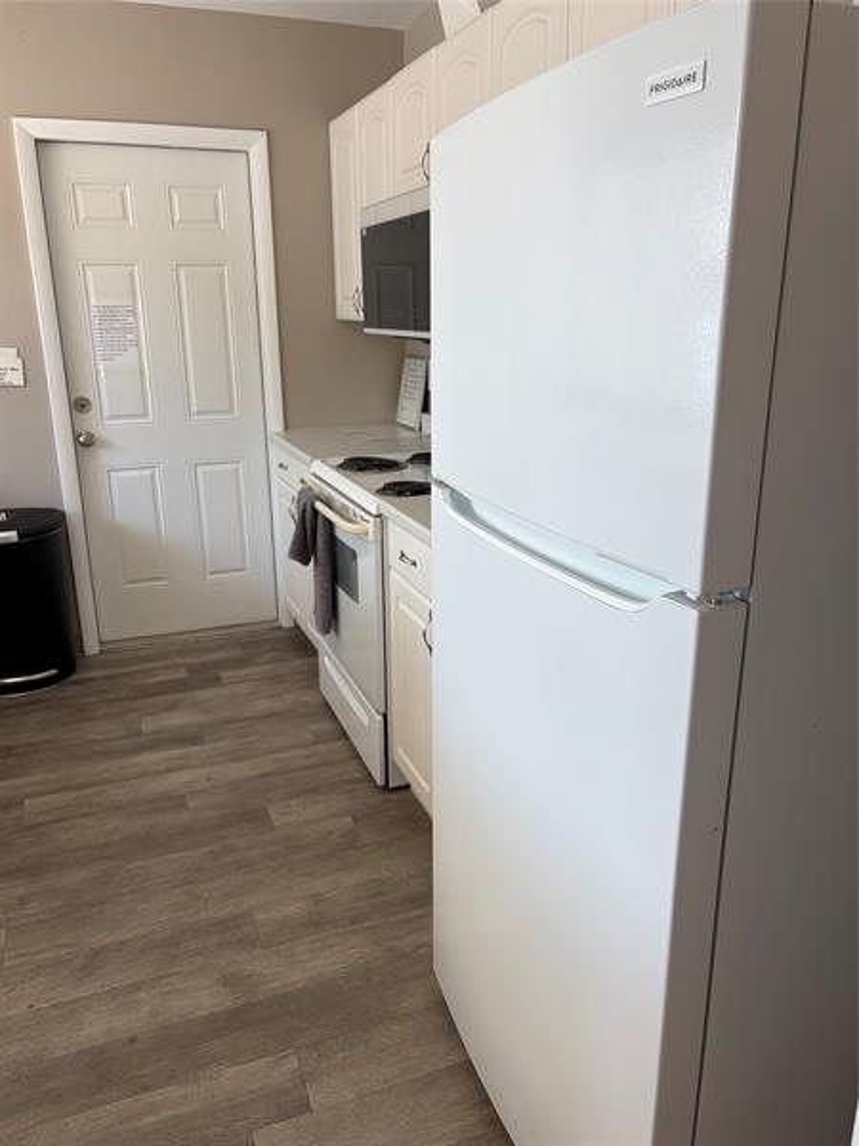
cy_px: 573
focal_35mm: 26
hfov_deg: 53.1
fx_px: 860
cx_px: 430
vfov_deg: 67.3
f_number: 1.6
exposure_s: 1/122
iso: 40
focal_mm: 5.96
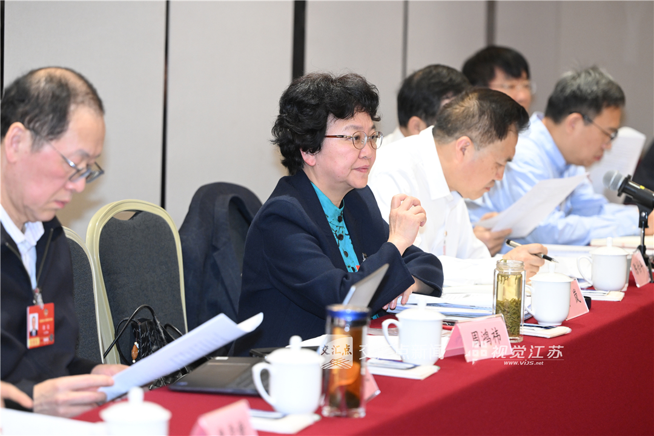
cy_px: 218
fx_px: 2089
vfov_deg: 11.9
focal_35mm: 115
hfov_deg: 17.8
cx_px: 327
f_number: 3.2
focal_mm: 115
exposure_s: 1/200
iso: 2000
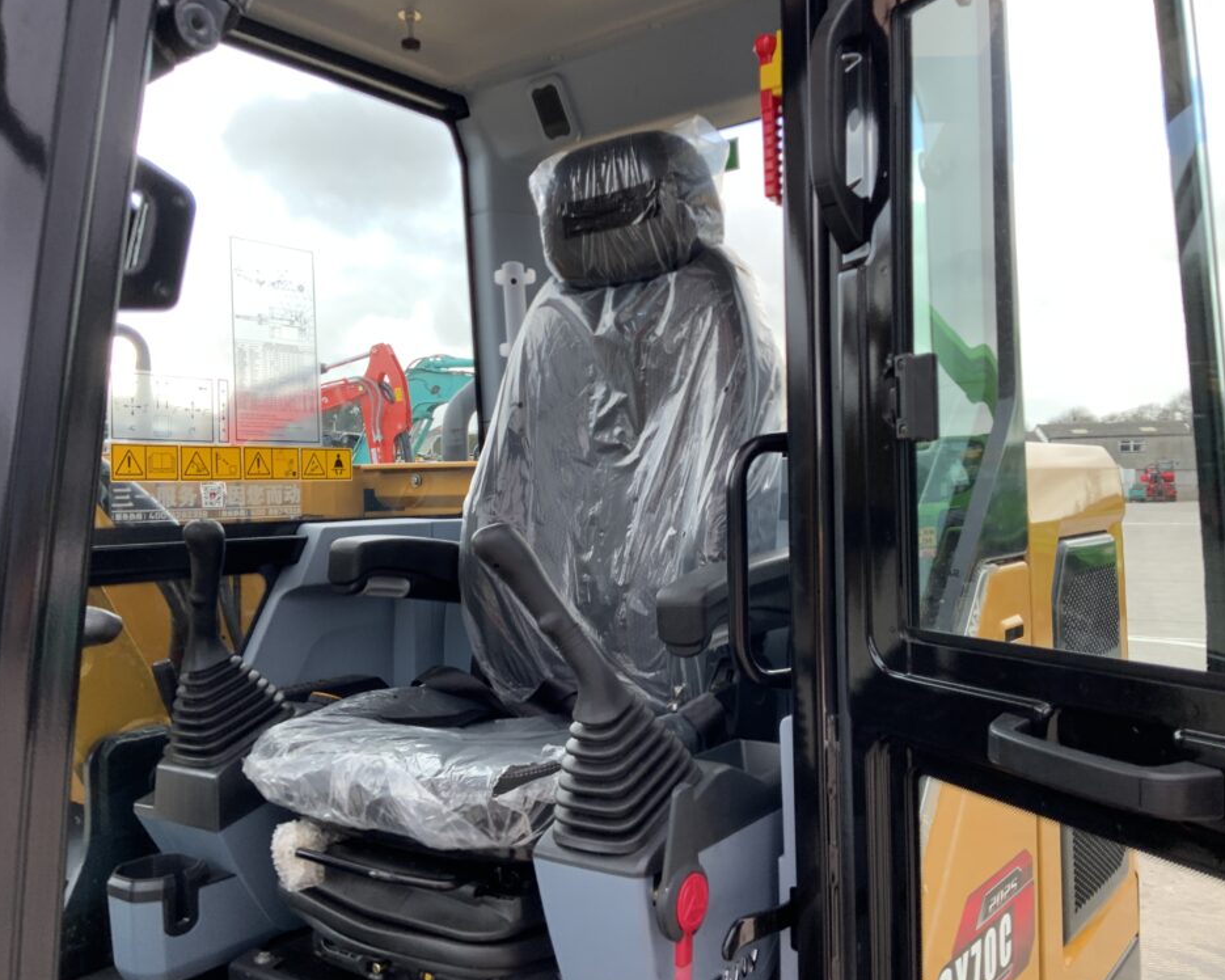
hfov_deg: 57.1
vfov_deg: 47.1
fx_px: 1124
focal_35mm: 31
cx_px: 646
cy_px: 490
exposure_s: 1/122
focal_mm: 3
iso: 25
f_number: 1.8
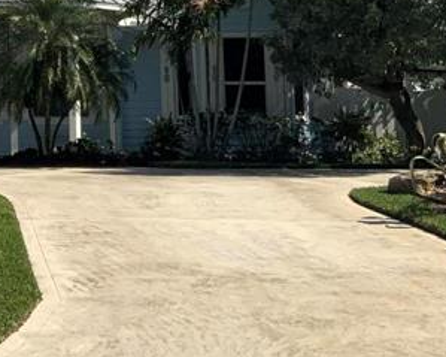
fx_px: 1280
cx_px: -140
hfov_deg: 18.4
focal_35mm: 97
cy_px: -21
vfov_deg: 15.5
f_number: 1.8
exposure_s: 1/2801
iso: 16
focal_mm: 3
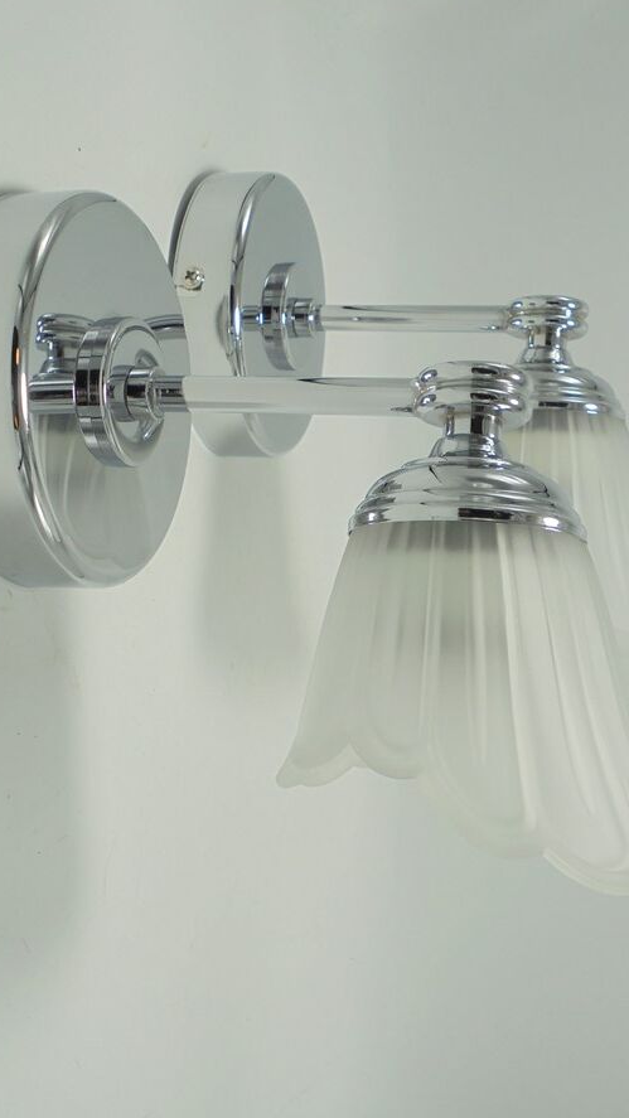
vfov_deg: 48.4
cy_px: 557
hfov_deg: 28.3
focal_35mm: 42
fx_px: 1245
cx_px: 308
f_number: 4.2
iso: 100
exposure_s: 1/80
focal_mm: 6.9
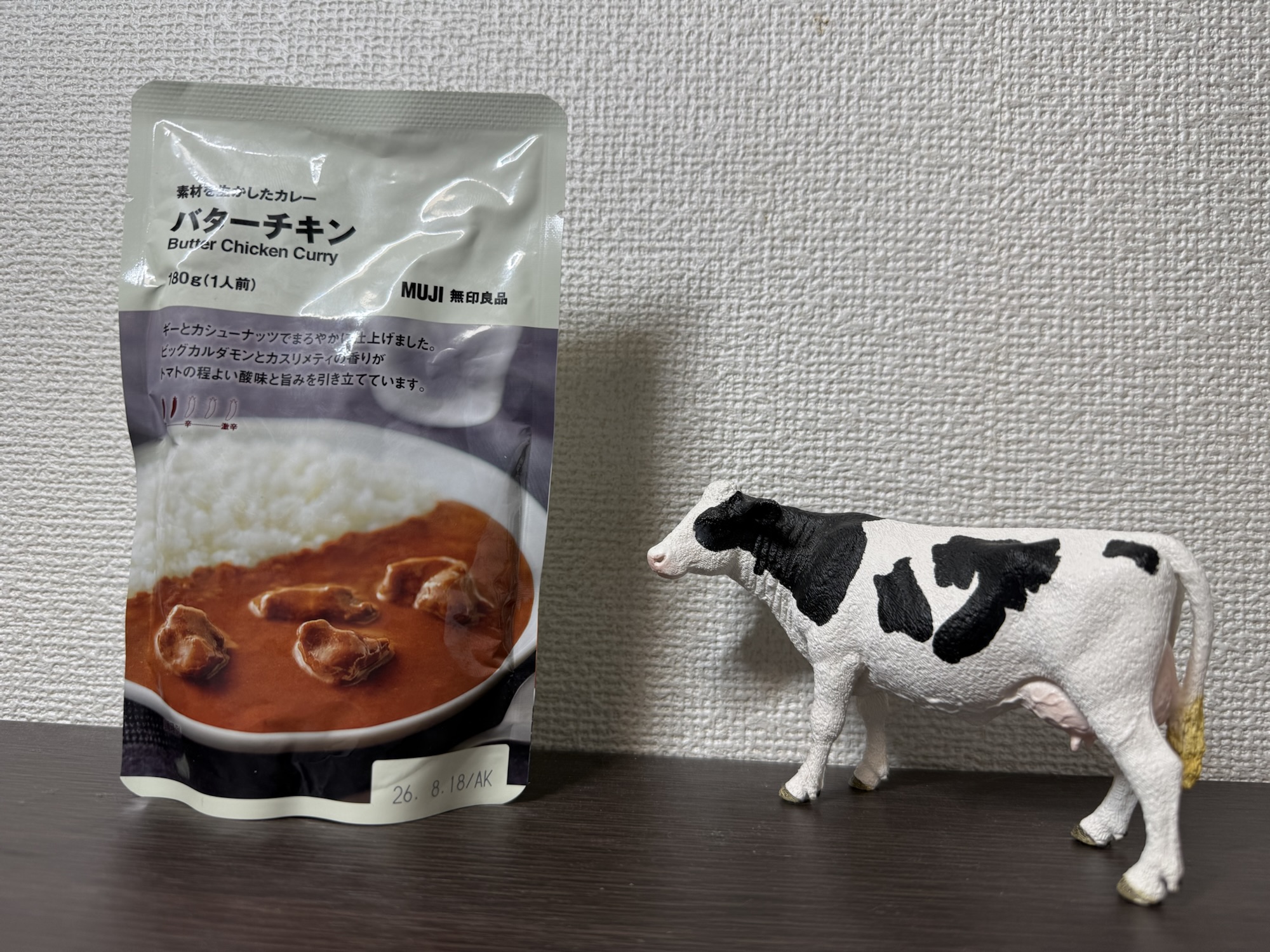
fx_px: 881
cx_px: 635
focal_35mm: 24
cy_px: 476
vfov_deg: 56.8
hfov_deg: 71.6
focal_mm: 6.76
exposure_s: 1/94
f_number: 1.78
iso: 64
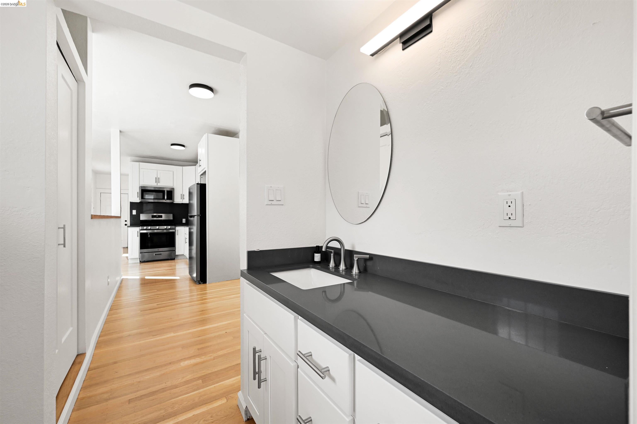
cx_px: 318
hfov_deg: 104.3
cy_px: 212
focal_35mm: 14
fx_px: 248
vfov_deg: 81.2
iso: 800
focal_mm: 14
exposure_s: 1/15
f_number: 9
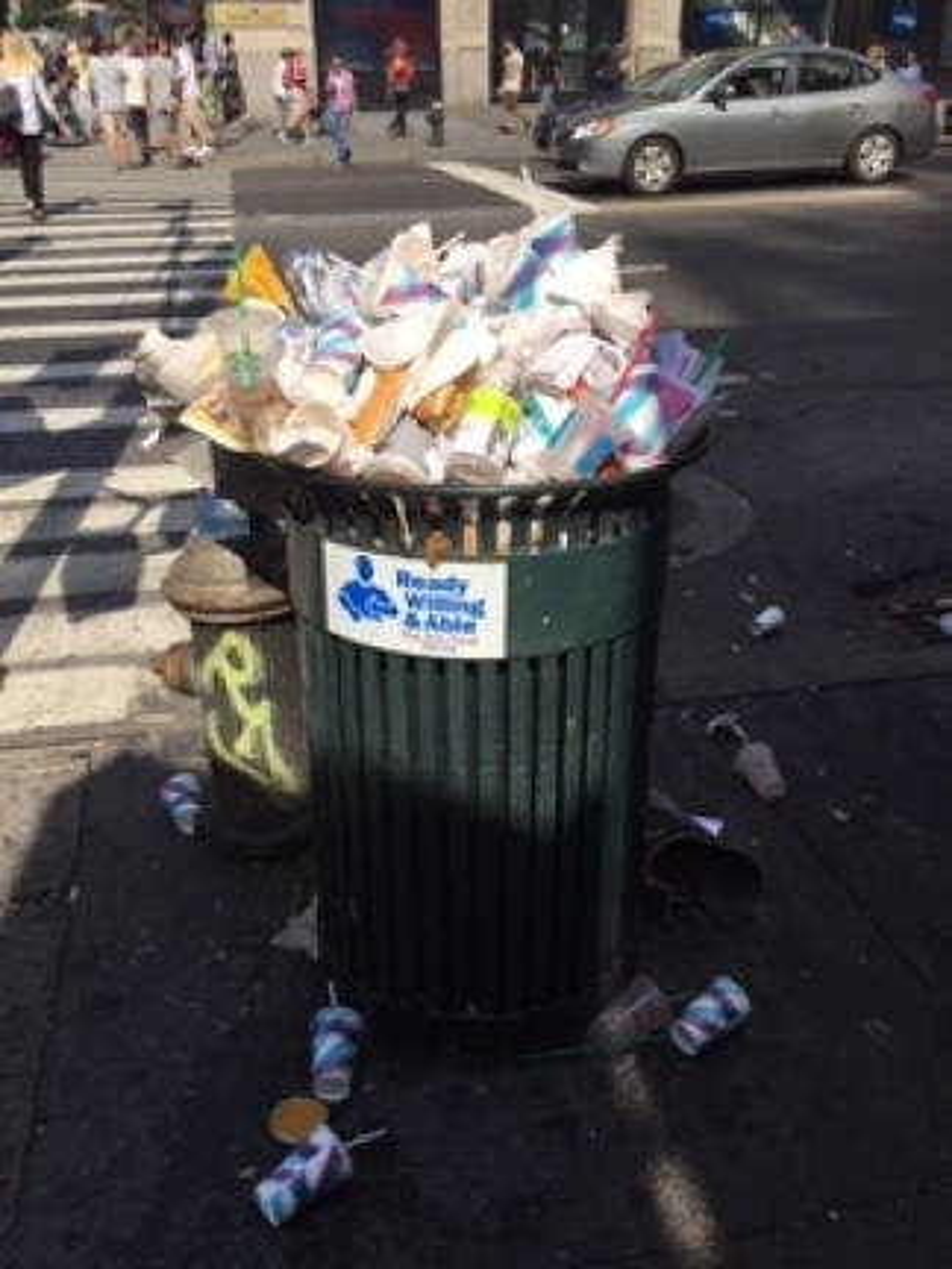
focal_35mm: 29
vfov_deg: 61.7
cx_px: 476
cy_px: 634
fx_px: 1063
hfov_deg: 48.2
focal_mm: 4.15
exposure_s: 1/2198
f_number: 2.2
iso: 32
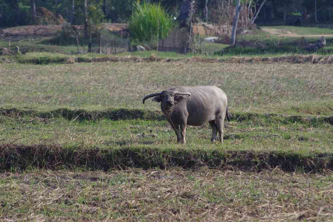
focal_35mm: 450
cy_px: 111
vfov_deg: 3.1
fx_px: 4162
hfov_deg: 4.6
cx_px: 166
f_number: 9
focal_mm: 300
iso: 800
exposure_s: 1/320
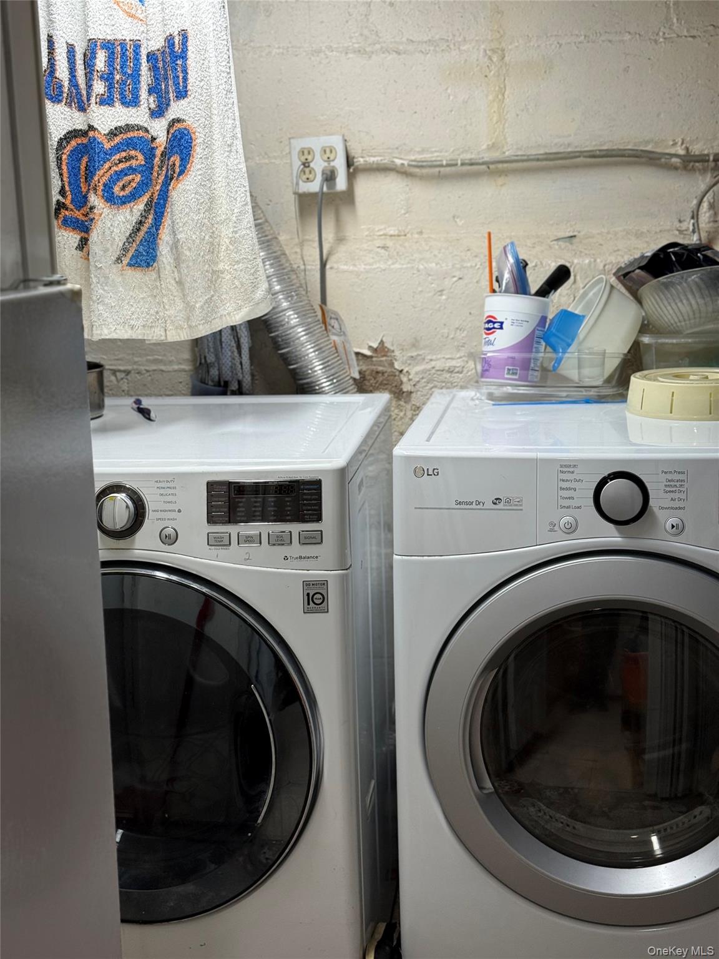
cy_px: 480
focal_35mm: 48
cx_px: 360
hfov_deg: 30.3
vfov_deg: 39.7
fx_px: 1329
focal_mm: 6.76
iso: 64
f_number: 1.78
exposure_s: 1/120
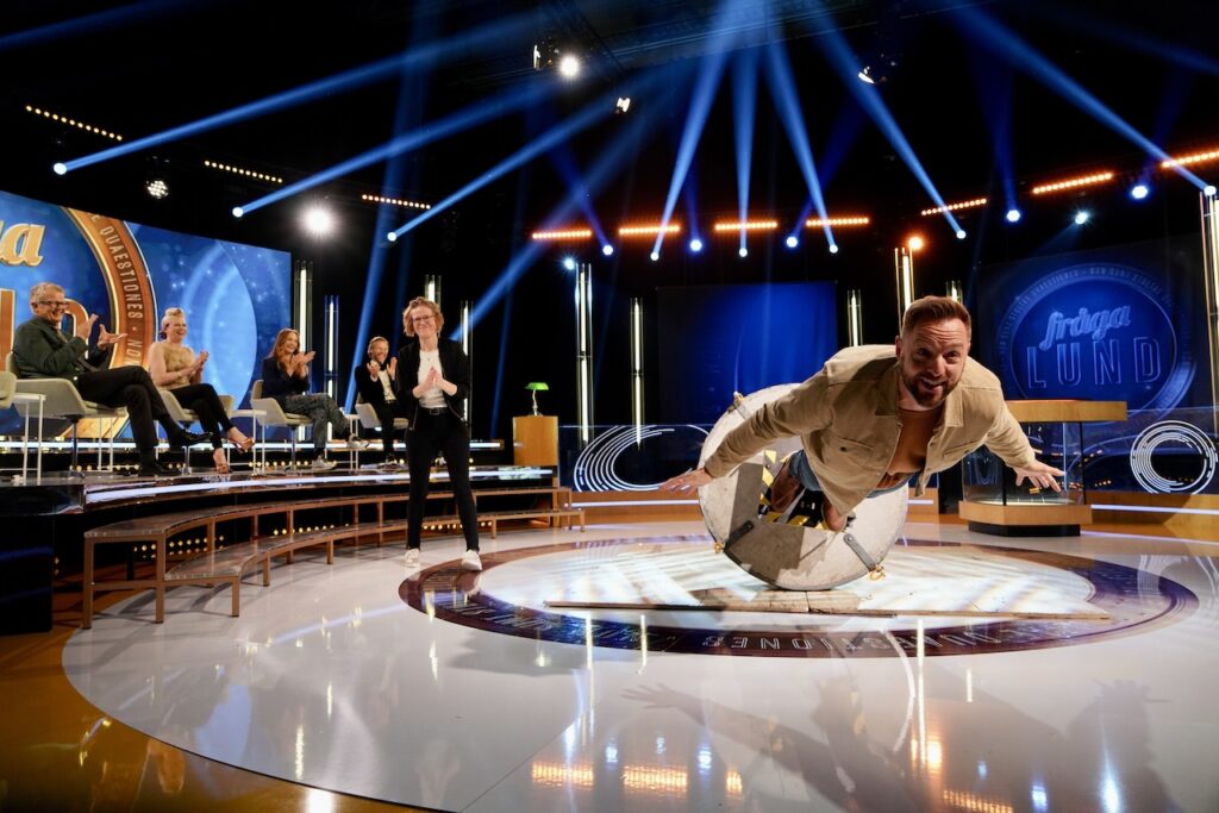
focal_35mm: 24
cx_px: 610
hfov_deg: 73.7
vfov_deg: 53.1
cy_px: 406
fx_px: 813
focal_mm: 24
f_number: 4
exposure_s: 1/160
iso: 1600
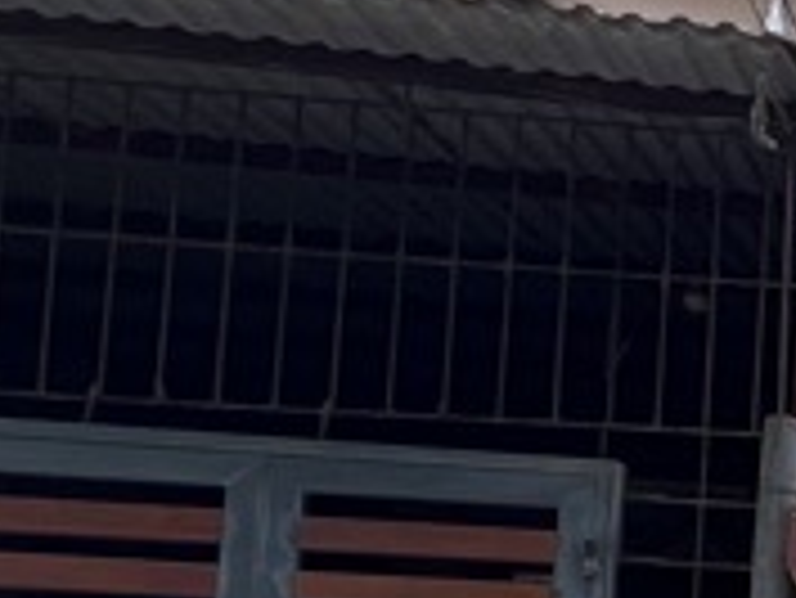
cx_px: 1619
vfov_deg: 18.0
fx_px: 1726
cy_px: 827
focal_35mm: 75
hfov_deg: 17.7
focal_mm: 1.57
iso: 64
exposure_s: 1/99
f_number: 1.8
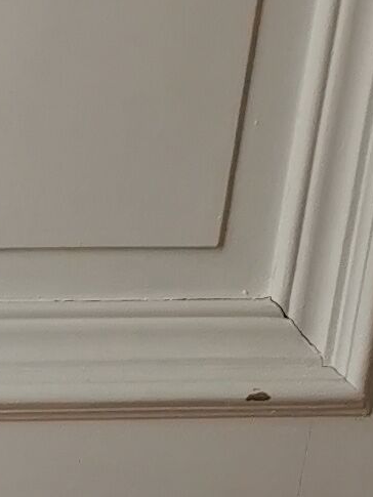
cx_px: -991
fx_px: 2915
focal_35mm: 203
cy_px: 1260
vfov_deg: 8.7
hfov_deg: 6.3
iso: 50
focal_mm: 5.56
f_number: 1.6
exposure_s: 1/207
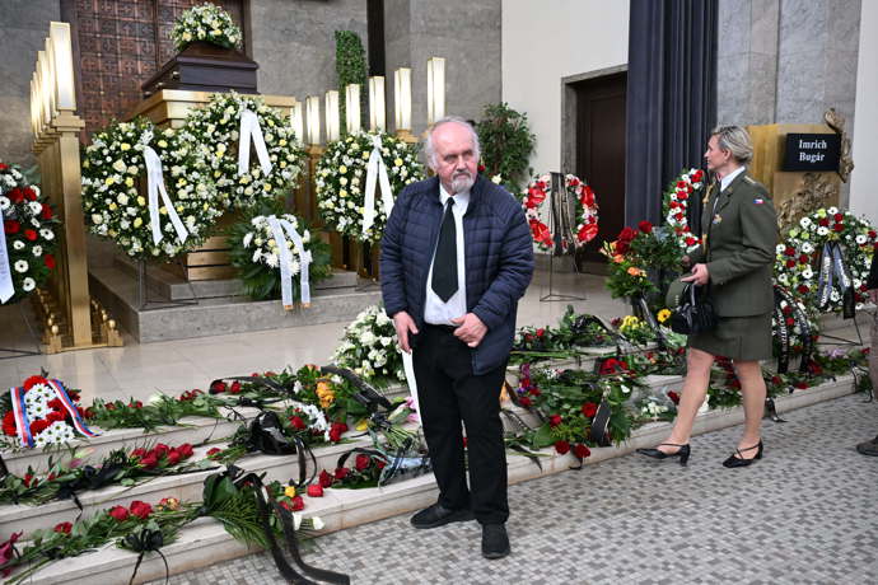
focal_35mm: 30
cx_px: 439
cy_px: 292
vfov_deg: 43.6
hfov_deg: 61.9
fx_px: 732
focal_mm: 30
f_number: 5
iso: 4000
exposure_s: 1/250
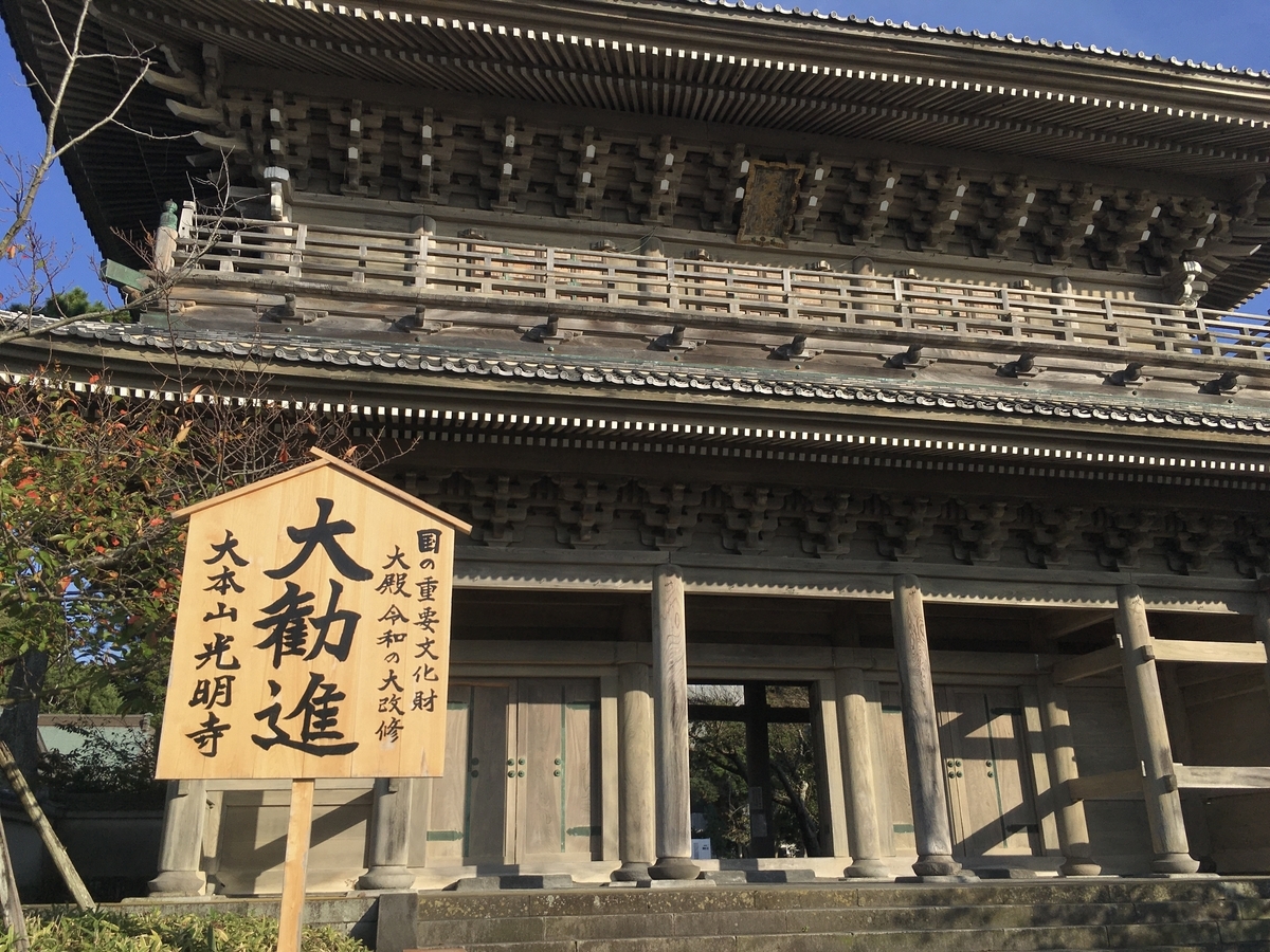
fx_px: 1064
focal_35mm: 29
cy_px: 476
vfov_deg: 48.2
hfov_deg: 61.7
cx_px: 635
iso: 25
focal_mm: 4.15
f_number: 2.2
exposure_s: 1/2404
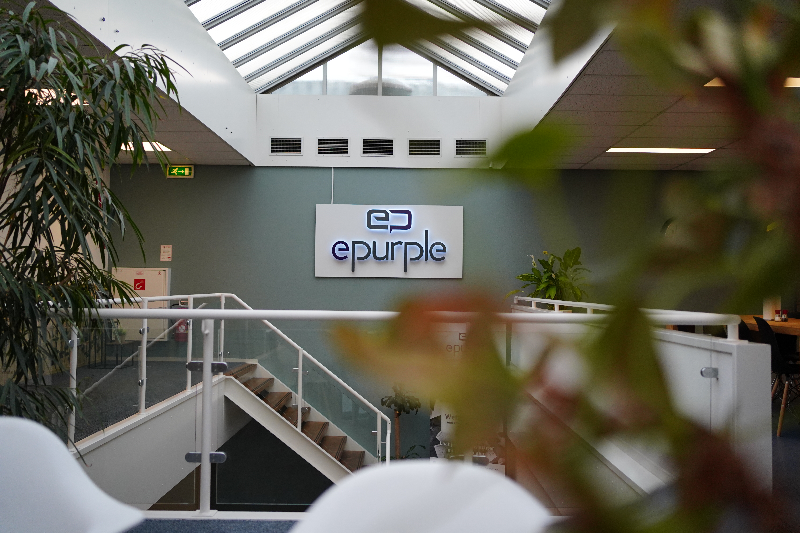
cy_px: 266
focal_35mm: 35
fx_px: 778
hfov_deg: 54.4
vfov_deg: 37.9
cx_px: 400
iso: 2500
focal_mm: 35
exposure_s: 1/2500
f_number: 2.5
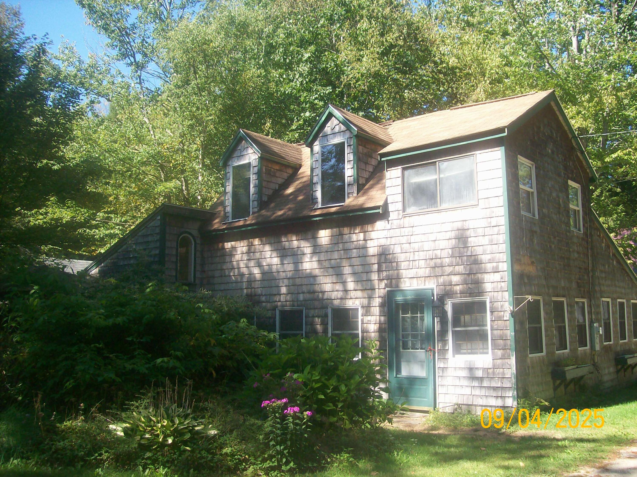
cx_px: 318
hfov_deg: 51.4
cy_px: 238
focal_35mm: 36
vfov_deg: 39.6
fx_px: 662
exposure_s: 1/410
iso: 80
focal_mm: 6
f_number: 2.7
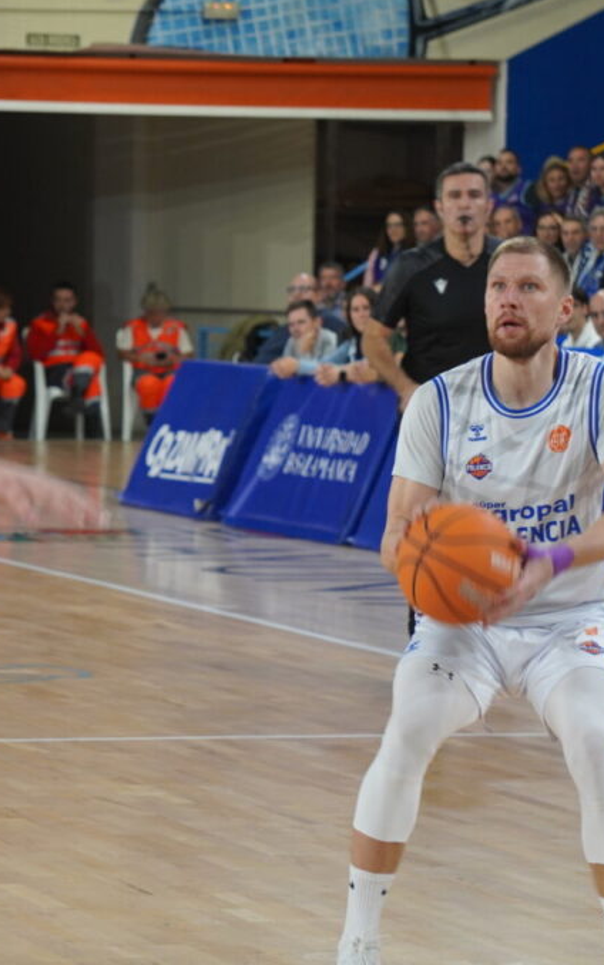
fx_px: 5713
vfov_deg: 9.7
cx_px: 255
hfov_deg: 6.1
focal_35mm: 217
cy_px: 482
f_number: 5.6
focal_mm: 94
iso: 640
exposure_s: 1/160
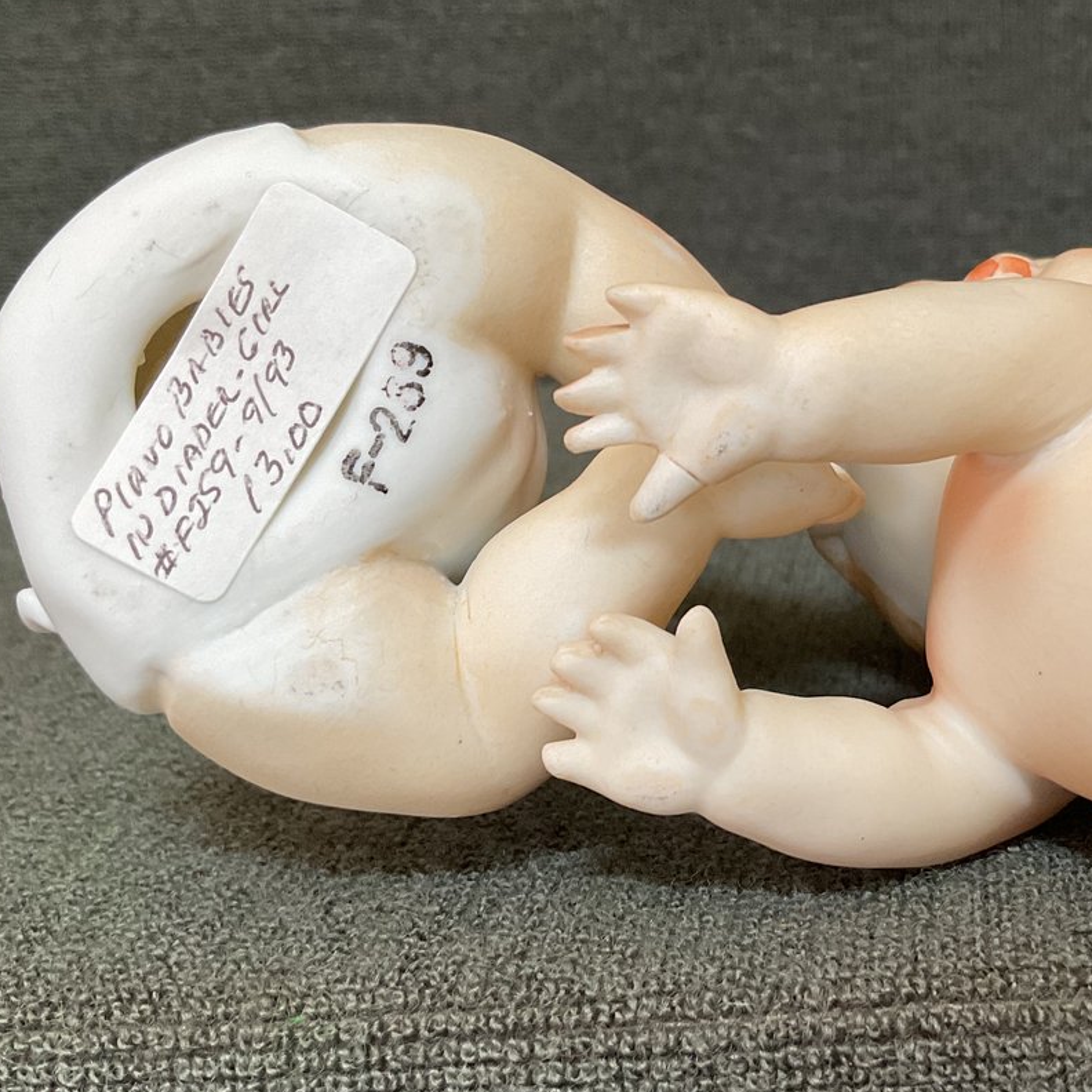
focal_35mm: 49
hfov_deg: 33.5
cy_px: 504
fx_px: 1749
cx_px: 894
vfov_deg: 34.7
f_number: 1.8
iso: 80
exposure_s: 1/60
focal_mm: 3
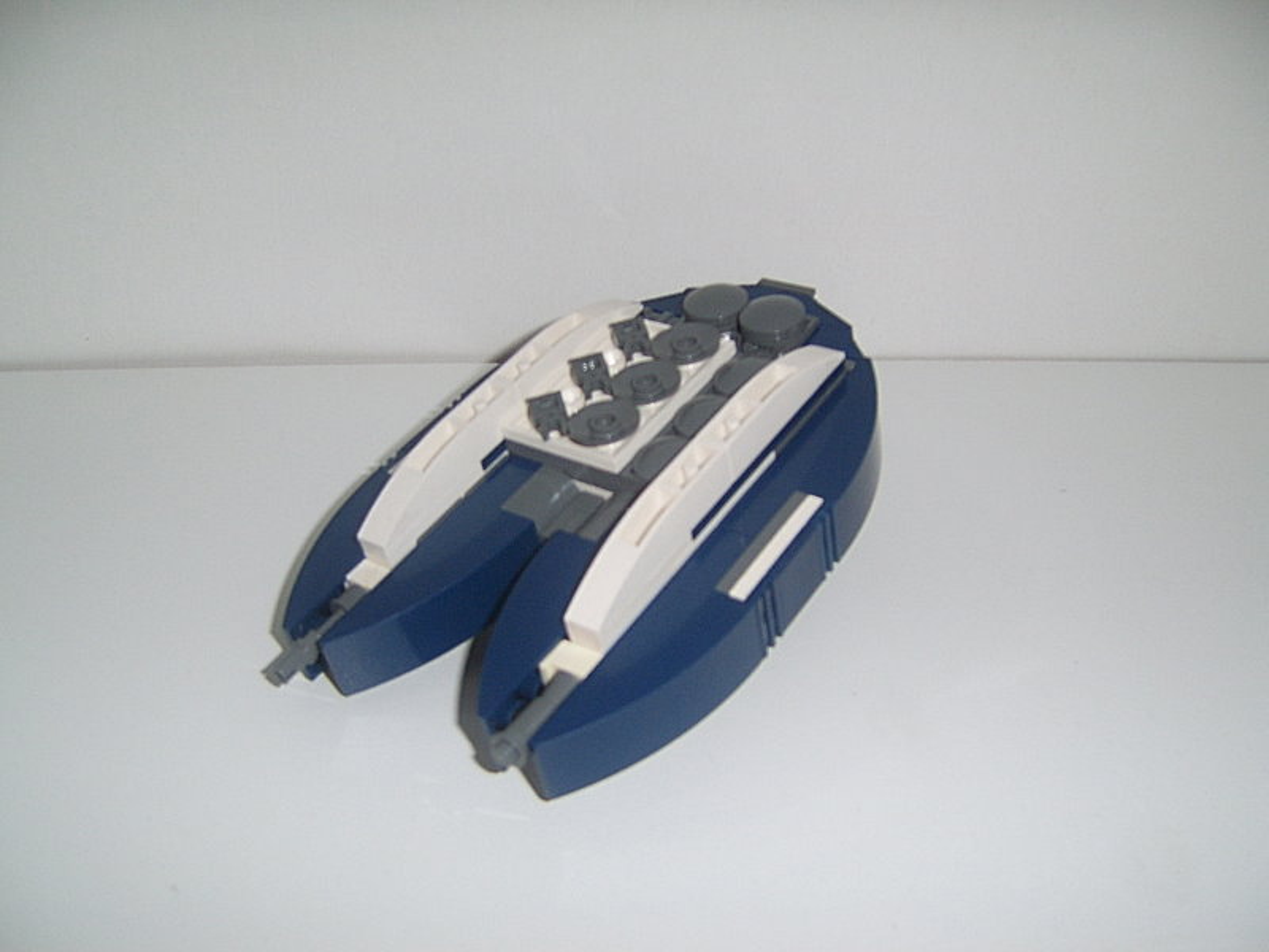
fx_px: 1393
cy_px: 476
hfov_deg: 49.0
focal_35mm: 38
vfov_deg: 37.7
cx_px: 634
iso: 100
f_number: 2.8
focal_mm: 7.8
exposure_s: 1/30
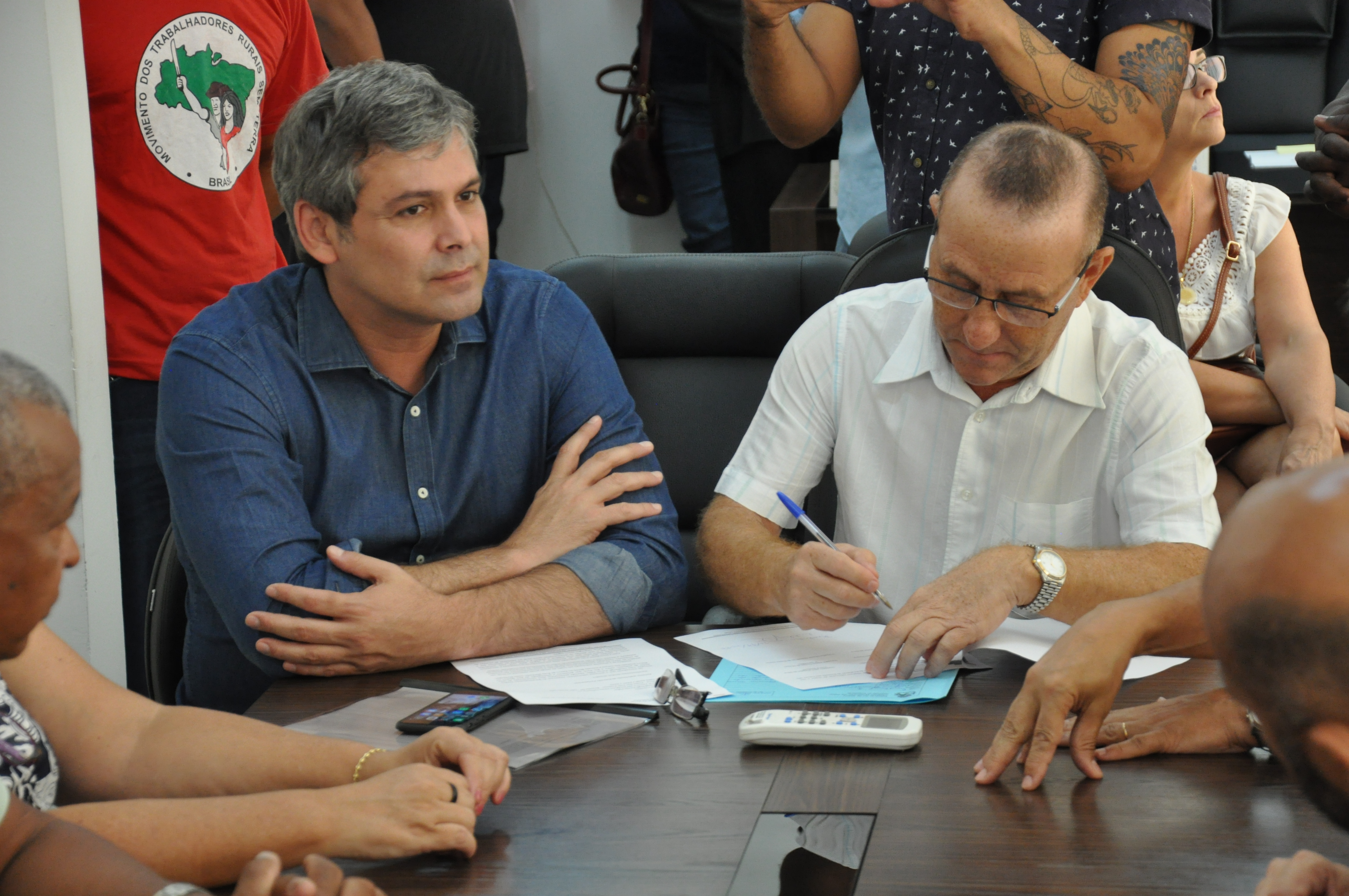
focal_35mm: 105
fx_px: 3930
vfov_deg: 13.0
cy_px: 448
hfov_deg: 19.5
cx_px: 674
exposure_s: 1/125
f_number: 5.6
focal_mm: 70
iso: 1250
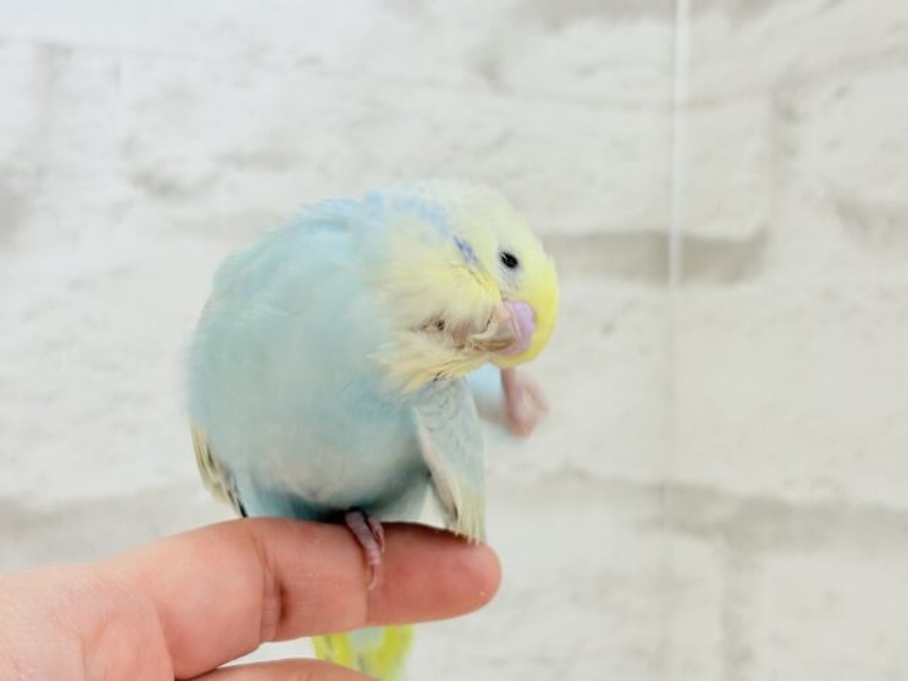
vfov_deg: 28.0
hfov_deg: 36.8
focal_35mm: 52
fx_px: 1364
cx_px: 454
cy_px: 340
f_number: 1.6
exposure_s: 1/100
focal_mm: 5.96
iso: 80
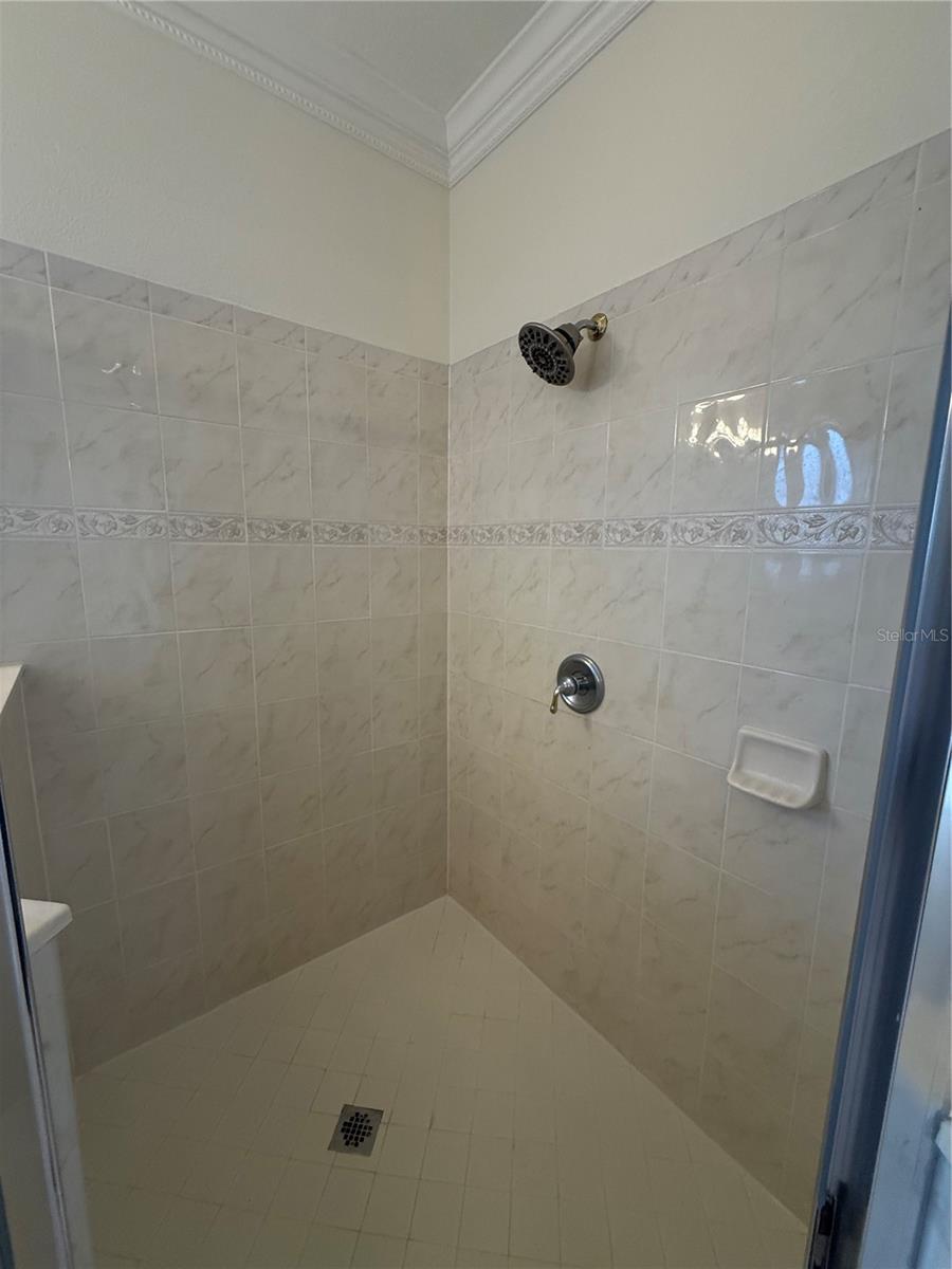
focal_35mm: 14
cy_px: 634
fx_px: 513
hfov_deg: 85.7
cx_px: 476
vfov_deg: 102.1
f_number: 2.2
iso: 200
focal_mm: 2.22
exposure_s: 1/120
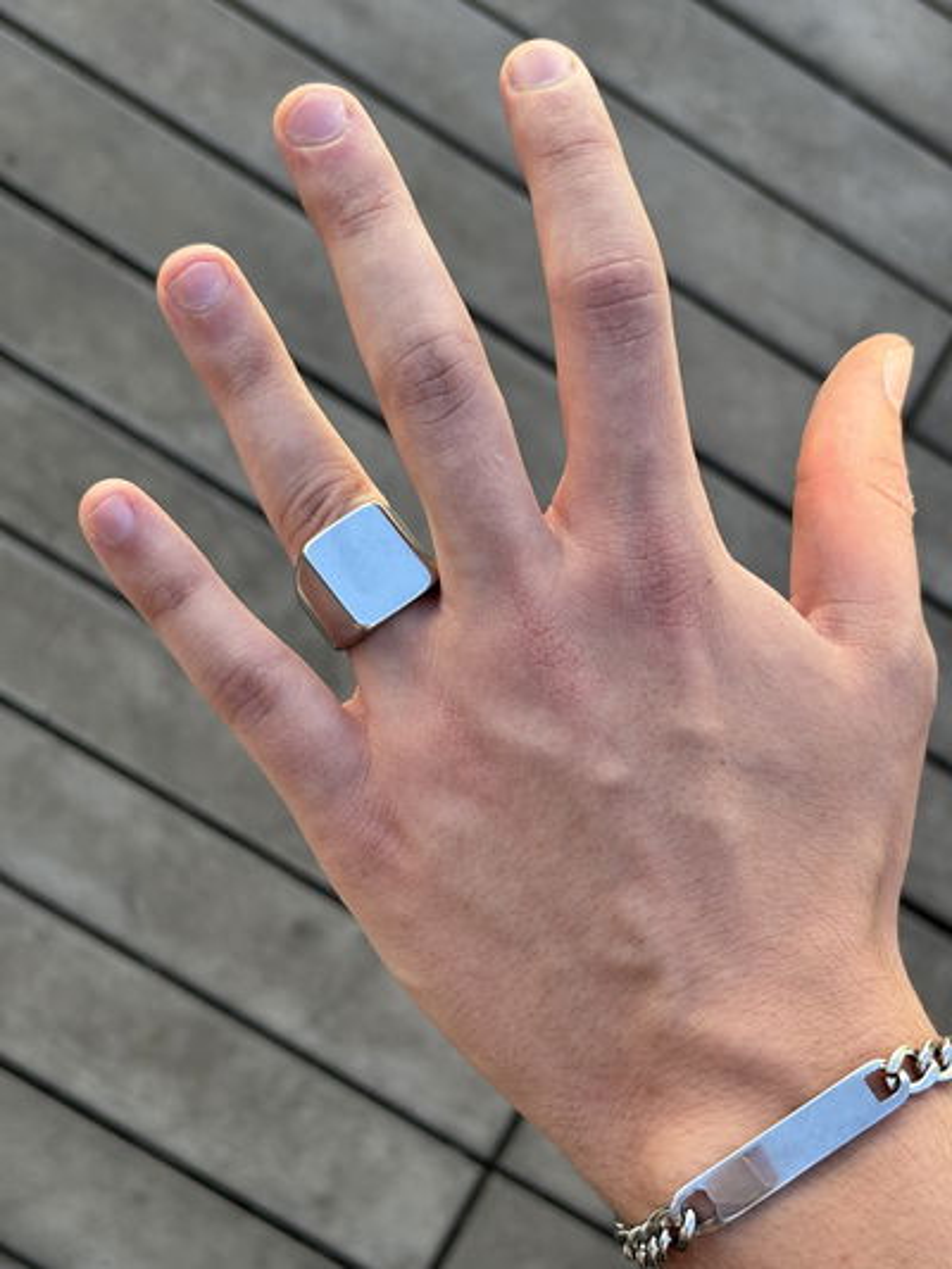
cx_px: 476
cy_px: 634
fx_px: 1906
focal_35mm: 52
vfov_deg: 36.8
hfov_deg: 28.0
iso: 32
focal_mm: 5.96
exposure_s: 1/425
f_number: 1.6
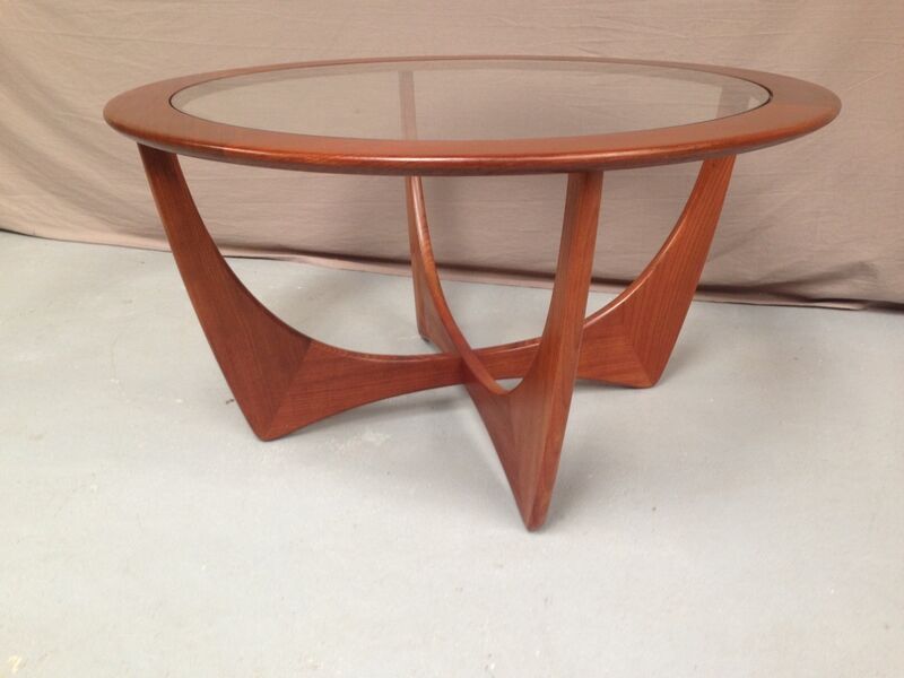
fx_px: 862
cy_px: 339
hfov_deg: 55.4
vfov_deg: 42.9
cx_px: 452
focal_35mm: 33
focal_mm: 4.12
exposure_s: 1/20
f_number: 2.4
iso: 100
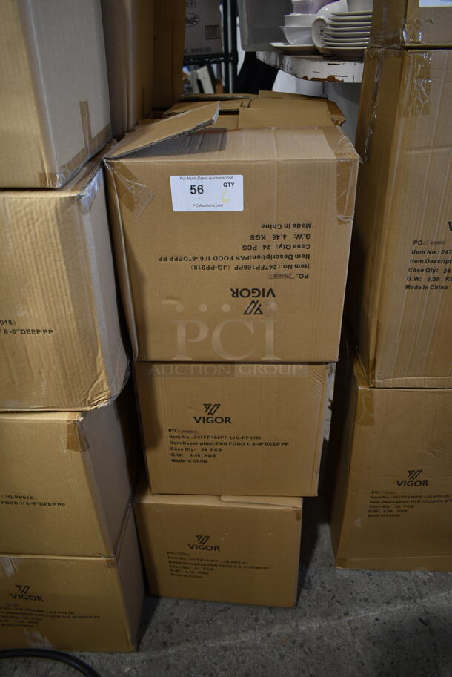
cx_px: 226
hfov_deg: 48.0
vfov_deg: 67.3
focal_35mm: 27
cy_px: 338
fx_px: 508
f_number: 3.5
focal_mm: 18
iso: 280
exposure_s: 1/30
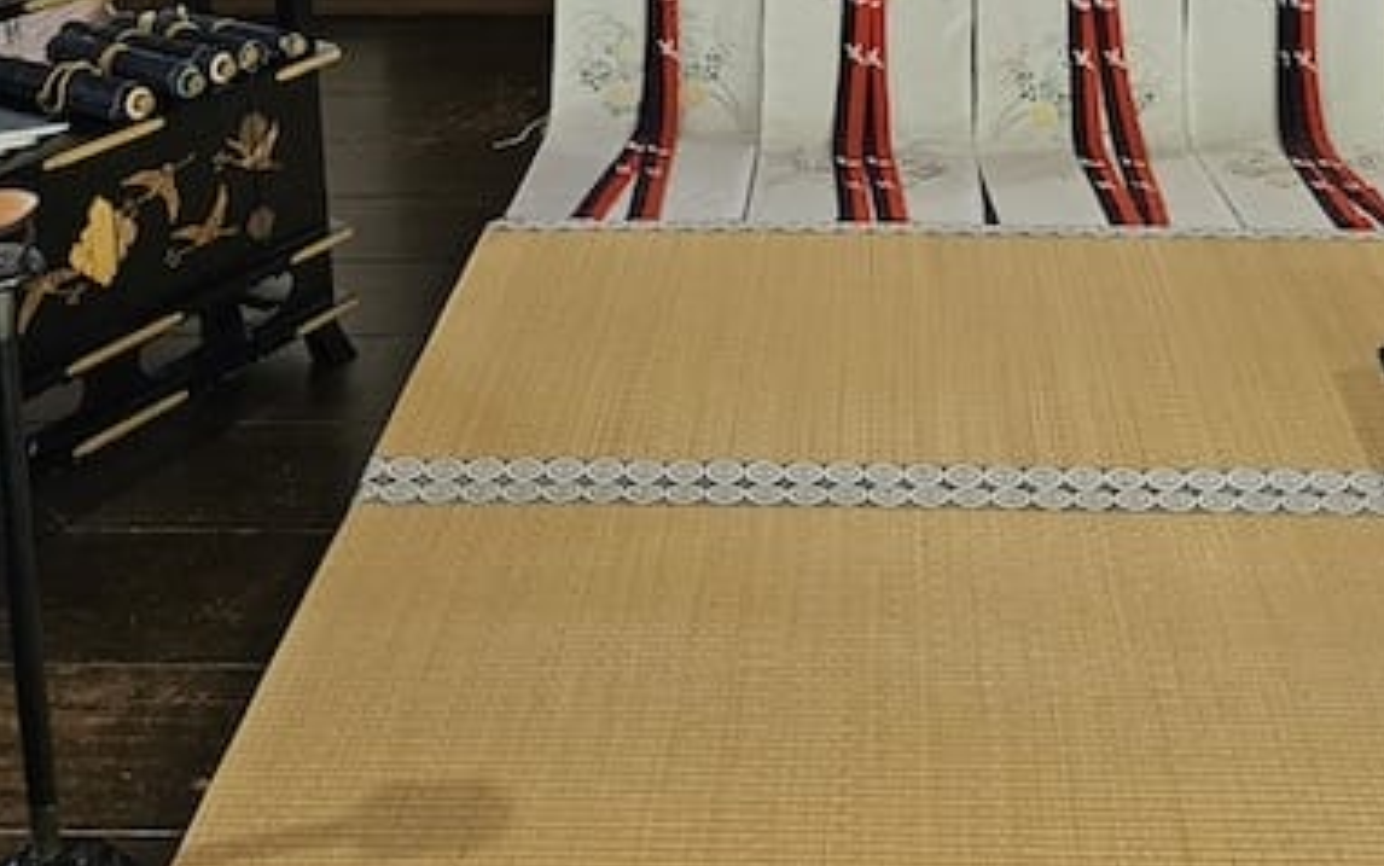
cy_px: -29
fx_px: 1924
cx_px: 826
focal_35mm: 51
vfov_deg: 24.1
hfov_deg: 39.4
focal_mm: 6.3
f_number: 1.7
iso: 640
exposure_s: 1/100
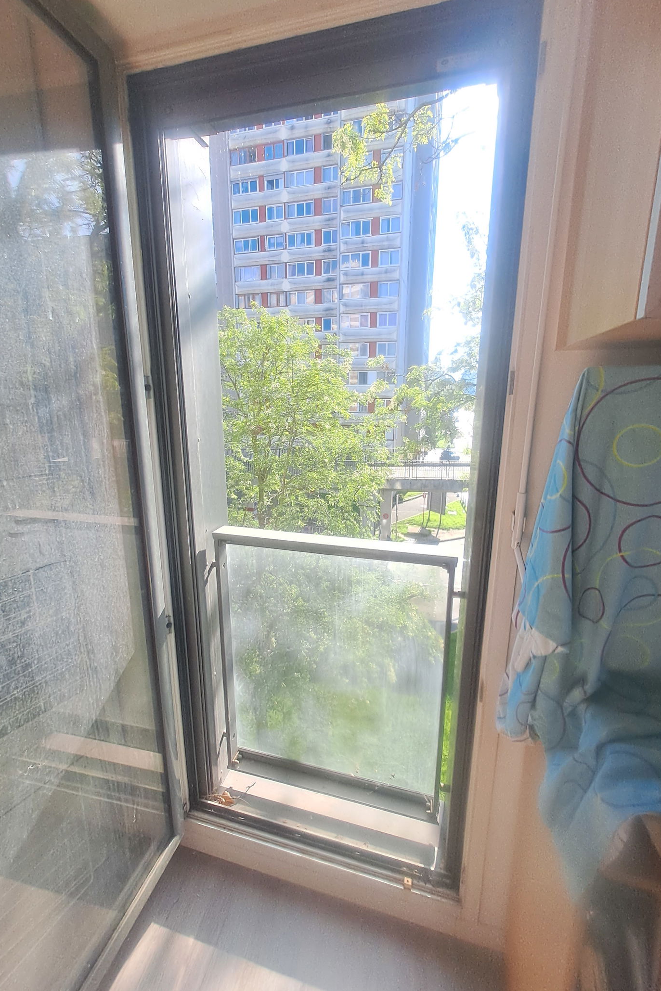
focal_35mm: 14
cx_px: 336
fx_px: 386
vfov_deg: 104.2
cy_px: 485
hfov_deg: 81.2
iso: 40
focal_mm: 1.42
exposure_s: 1/735
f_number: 2.2
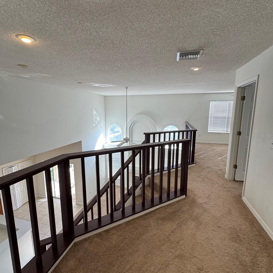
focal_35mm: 17
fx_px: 152
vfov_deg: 84.0
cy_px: 135
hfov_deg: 84.0
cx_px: 134
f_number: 2.2
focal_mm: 2.22
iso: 160
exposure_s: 1/99
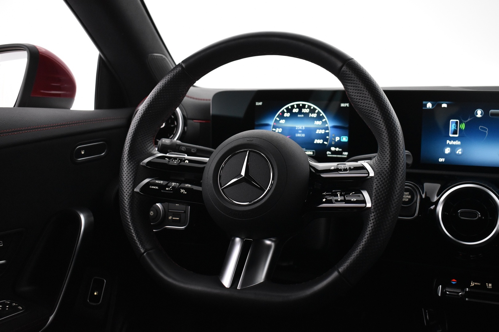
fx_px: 541
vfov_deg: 34.2
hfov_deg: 49.6
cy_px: 166
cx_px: 250
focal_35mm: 39
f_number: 4
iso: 2800
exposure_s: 1/40
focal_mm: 26
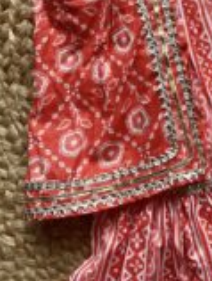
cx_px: 255
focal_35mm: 71
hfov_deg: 19.5
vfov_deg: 26.6
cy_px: 41
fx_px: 578
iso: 100
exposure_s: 1/121
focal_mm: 5.1
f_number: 1.6
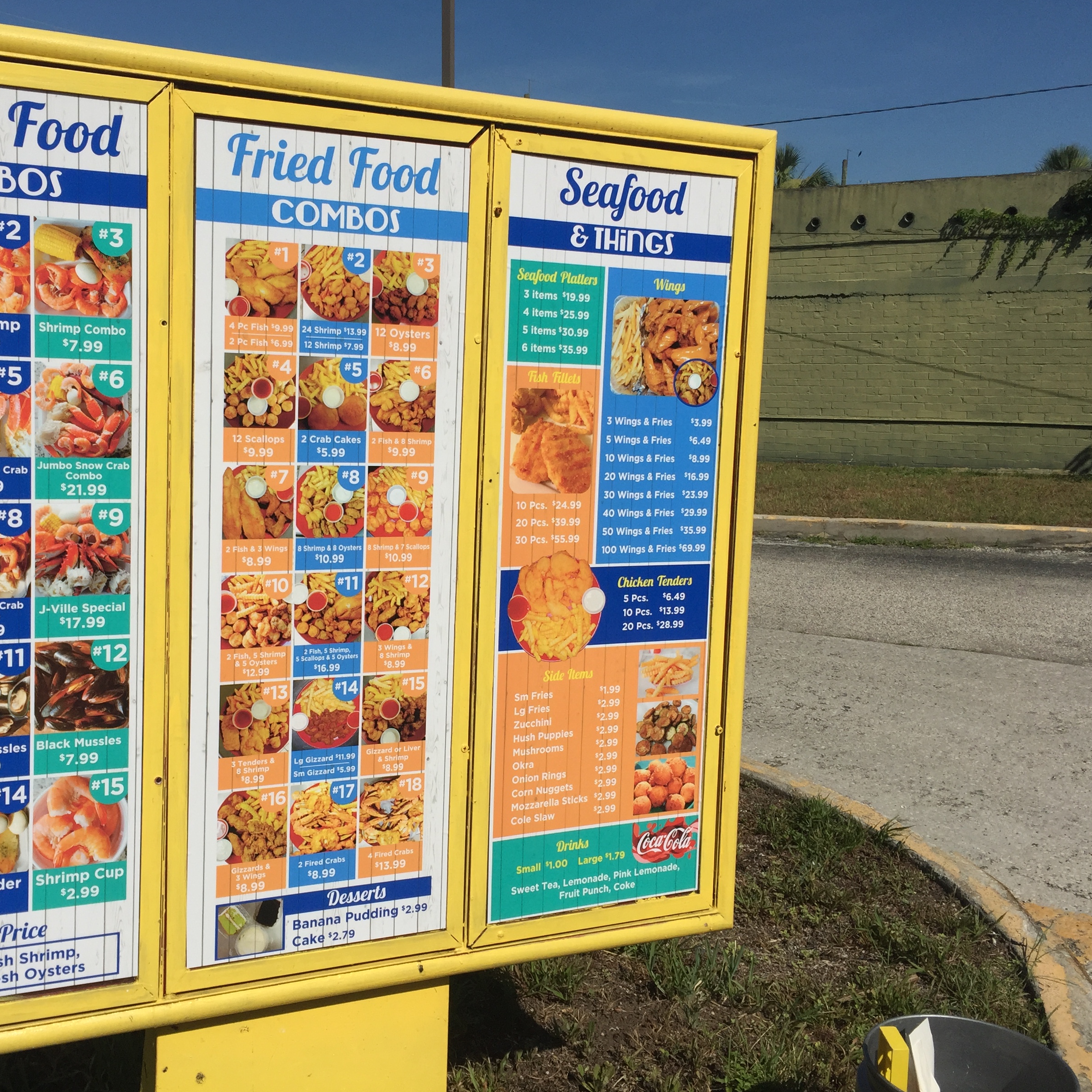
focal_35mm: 35
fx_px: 1249
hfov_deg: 46.8
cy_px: 534
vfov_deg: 47.2
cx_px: 411
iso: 32
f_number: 2.2
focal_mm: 4.15
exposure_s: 1/5650
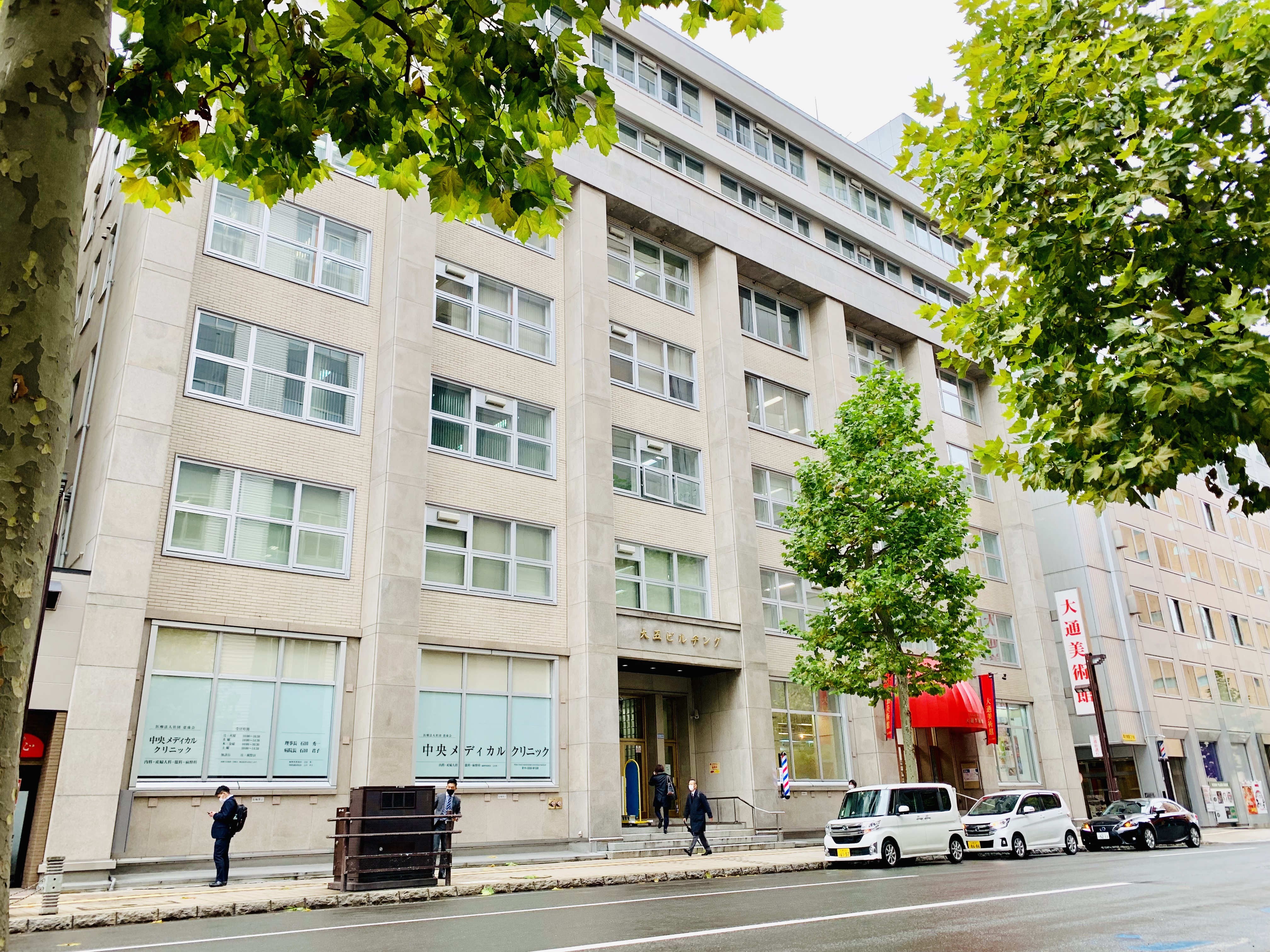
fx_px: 954
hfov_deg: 67.3
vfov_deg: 53.1
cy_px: 476
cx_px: 635
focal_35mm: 26
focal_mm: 4.25
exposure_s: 1/122
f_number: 1.8
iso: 25
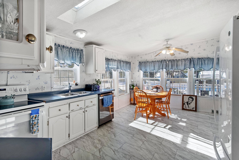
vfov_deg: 67.5
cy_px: 80
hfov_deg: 89.9
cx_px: 120
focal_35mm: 18
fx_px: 120
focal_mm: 12
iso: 200
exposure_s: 1/20
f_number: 11
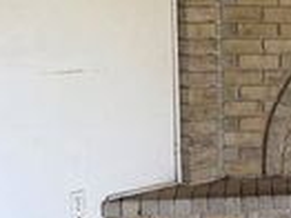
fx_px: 915
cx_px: 475
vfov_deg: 13.6
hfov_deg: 16.1
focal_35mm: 109
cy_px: 99
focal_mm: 6.76
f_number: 1.78
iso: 200
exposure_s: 1/108
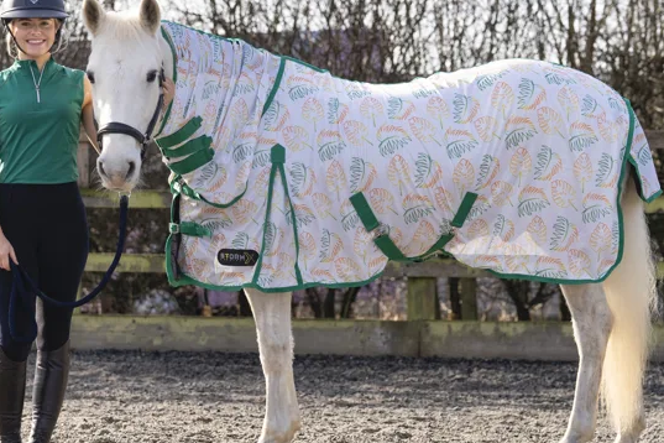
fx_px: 2637
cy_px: 217
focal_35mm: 143
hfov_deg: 14.3
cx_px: 304
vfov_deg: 9.6
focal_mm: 96
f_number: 3.5
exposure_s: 1/800
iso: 125
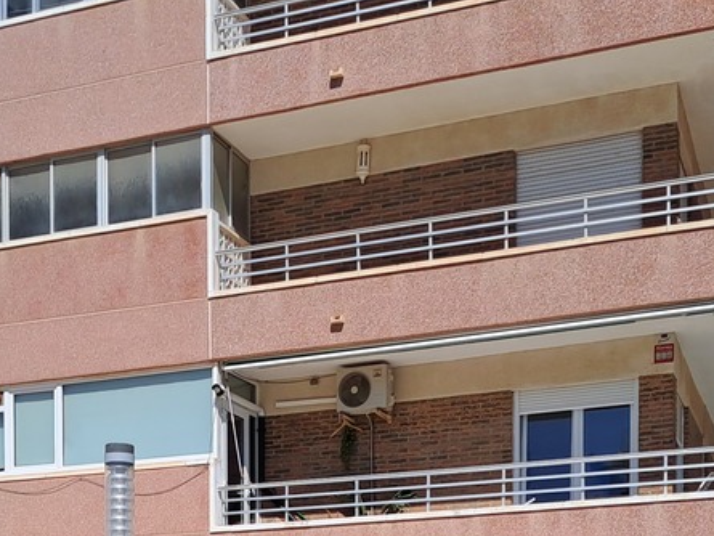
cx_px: 273
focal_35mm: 73
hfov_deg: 26.6
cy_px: 753
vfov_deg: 18.4
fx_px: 1506
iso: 32
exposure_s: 1/2577
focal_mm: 4.65
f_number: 1.8
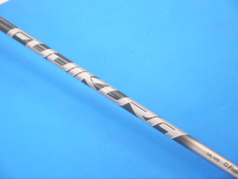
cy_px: 90
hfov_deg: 28.6
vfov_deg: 21.6
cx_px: 119
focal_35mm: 68
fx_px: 468
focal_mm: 34
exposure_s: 1/80
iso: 400
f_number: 5.2
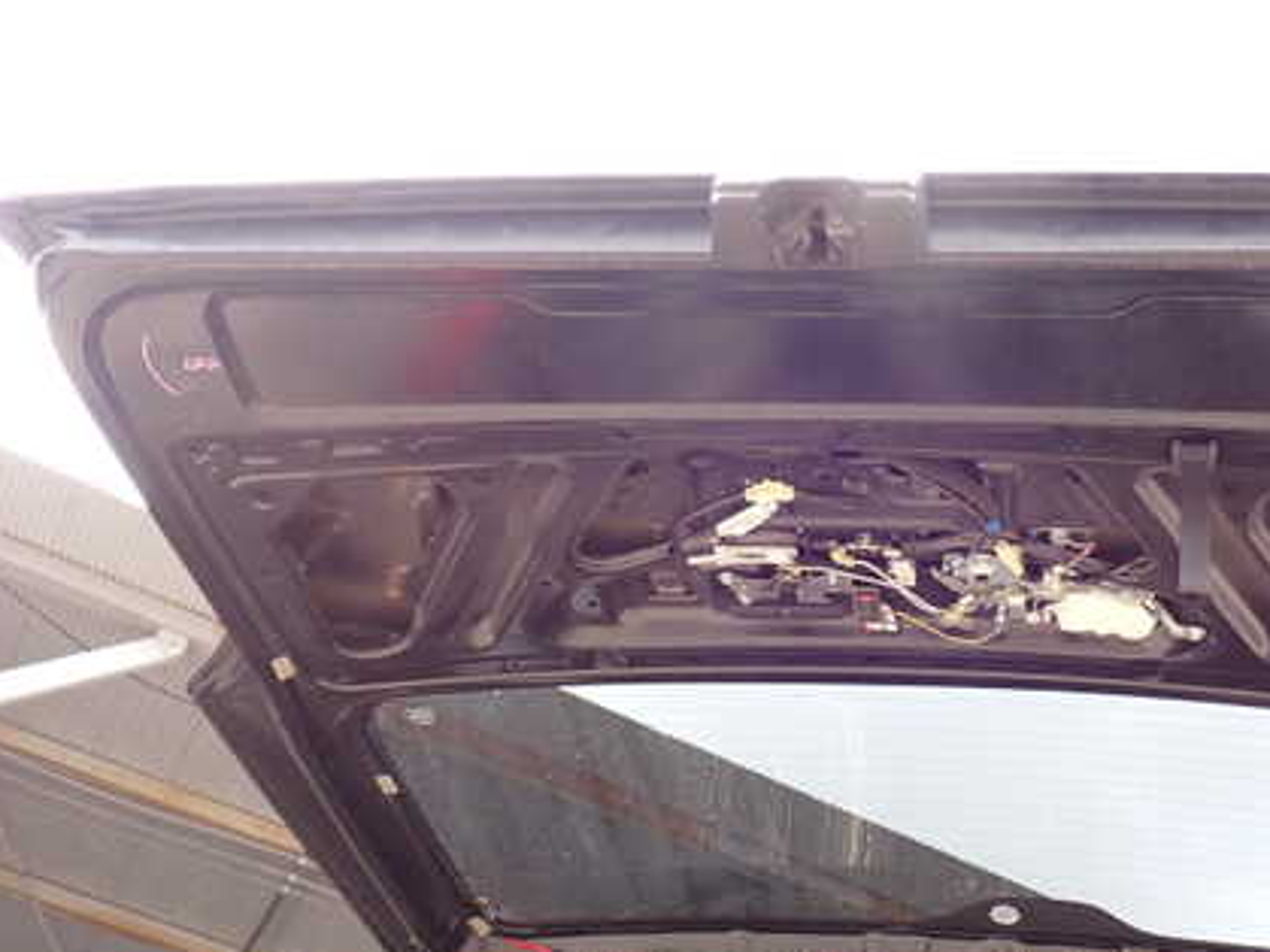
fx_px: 1577
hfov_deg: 43.1
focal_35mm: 43
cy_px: 588
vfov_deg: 33.4
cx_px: 879
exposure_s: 1/160
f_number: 3.2
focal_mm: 5.4
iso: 100
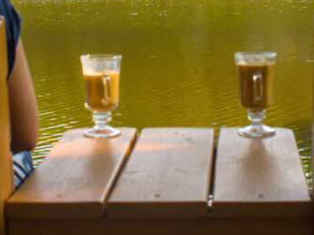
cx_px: 167
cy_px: -75
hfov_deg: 16.3
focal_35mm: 121
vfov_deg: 11.9
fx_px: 1097
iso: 200
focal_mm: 28
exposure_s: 1/200
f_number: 7.1
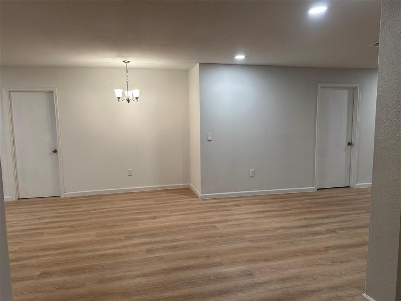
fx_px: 278
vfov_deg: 56.8
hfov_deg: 71.6
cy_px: 150
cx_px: 200
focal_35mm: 24
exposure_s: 1/60
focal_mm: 6.86
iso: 125
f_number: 1.78
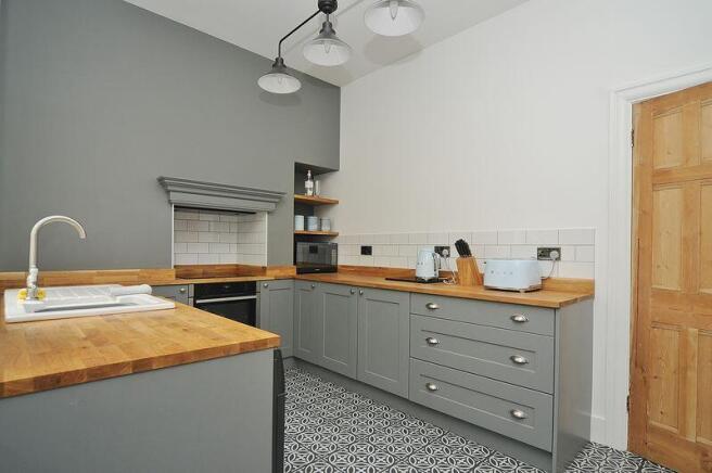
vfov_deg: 67.3
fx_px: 356
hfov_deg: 90.1
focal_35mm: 18
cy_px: 236
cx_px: 356
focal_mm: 12
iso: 400
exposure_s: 1/40
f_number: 5
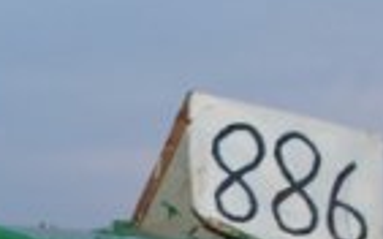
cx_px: -81
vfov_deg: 10.0
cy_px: 391
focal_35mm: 125
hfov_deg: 16.0
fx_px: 1304
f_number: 3.5
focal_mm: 18
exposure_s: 1/60
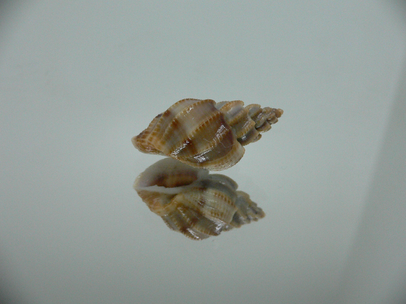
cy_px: 152
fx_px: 411
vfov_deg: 40.7
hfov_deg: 52.6
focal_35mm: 35
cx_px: 203
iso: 200
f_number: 2.8
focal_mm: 4.6
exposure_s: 1/60
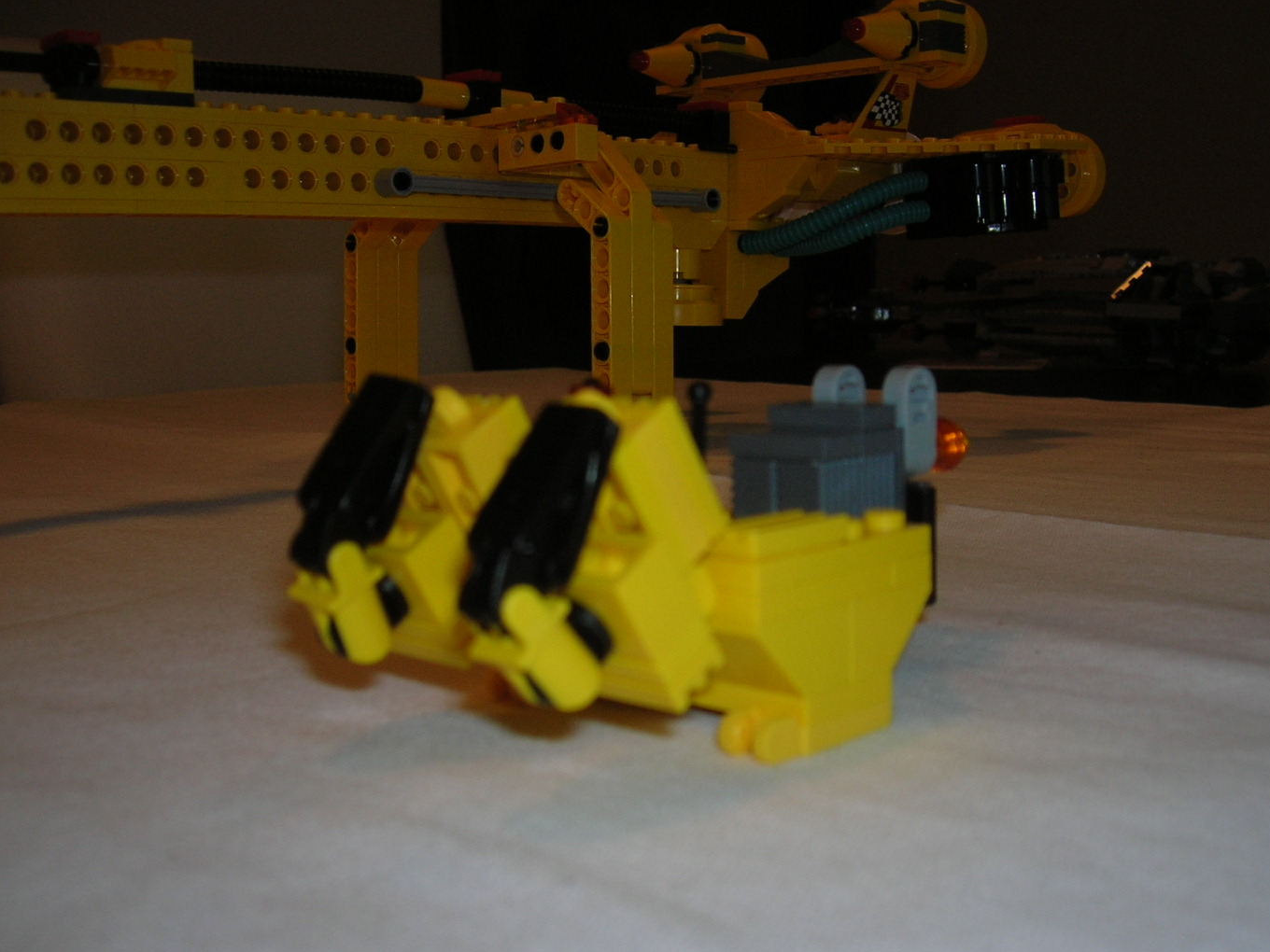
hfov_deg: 46.7
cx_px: 701
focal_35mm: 40
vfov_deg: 35.9
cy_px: 537
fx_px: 1468
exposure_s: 1/60.1
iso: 50
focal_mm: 5.7
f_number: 2.9
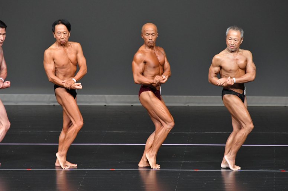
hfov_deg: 6.0
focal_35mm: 345
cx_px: 144
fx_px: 2759
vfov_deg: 4.0
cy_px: 96
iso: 4000
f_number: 5.6
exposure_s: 1/400
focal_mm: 230
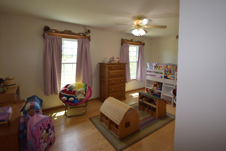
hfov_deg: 93.2
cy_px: 66
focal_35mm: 17
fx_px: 107
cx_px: 118
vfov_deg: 70.2
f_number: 5.6
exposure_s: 1/125
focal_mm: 10
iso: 560
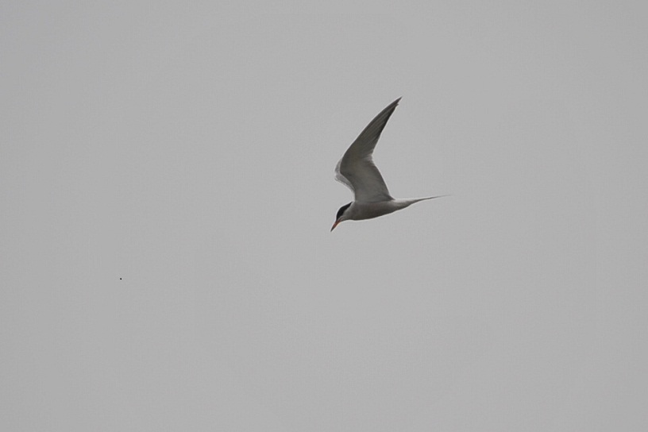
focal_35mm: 300
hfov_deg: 6.9
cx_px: 324
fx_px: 5400
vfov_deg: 4.6
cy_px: 216
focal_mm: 300
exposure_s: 1/2500
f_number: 5.6
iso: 400
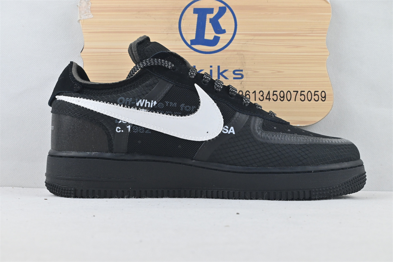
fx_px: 532
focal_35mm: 49
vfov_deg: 27.7
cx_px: 196
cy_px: 131
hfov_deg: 40.5
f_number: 10
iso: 1000
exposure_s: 1/125
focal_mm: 32.5
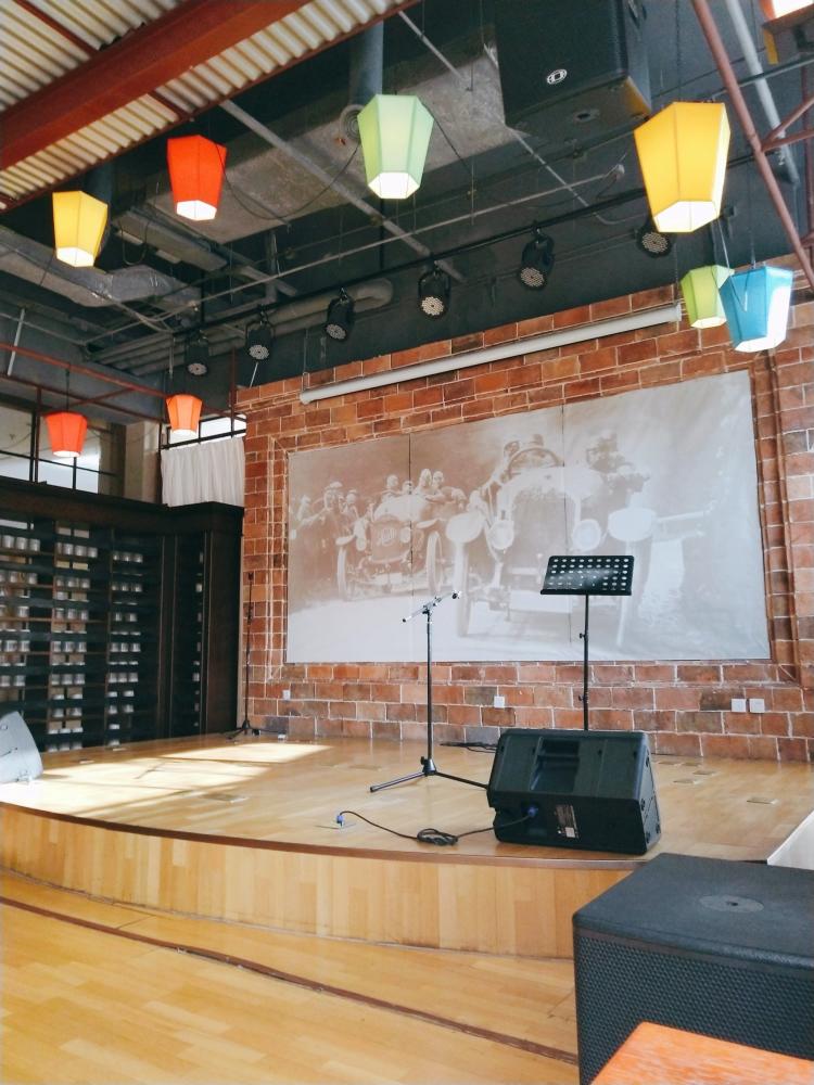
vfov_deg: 60.0
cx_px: 407
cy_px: 542
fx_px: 941
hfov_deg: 46.8
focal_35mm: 30
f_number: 1.8
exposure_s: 1/100
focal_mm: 3.95
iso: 199
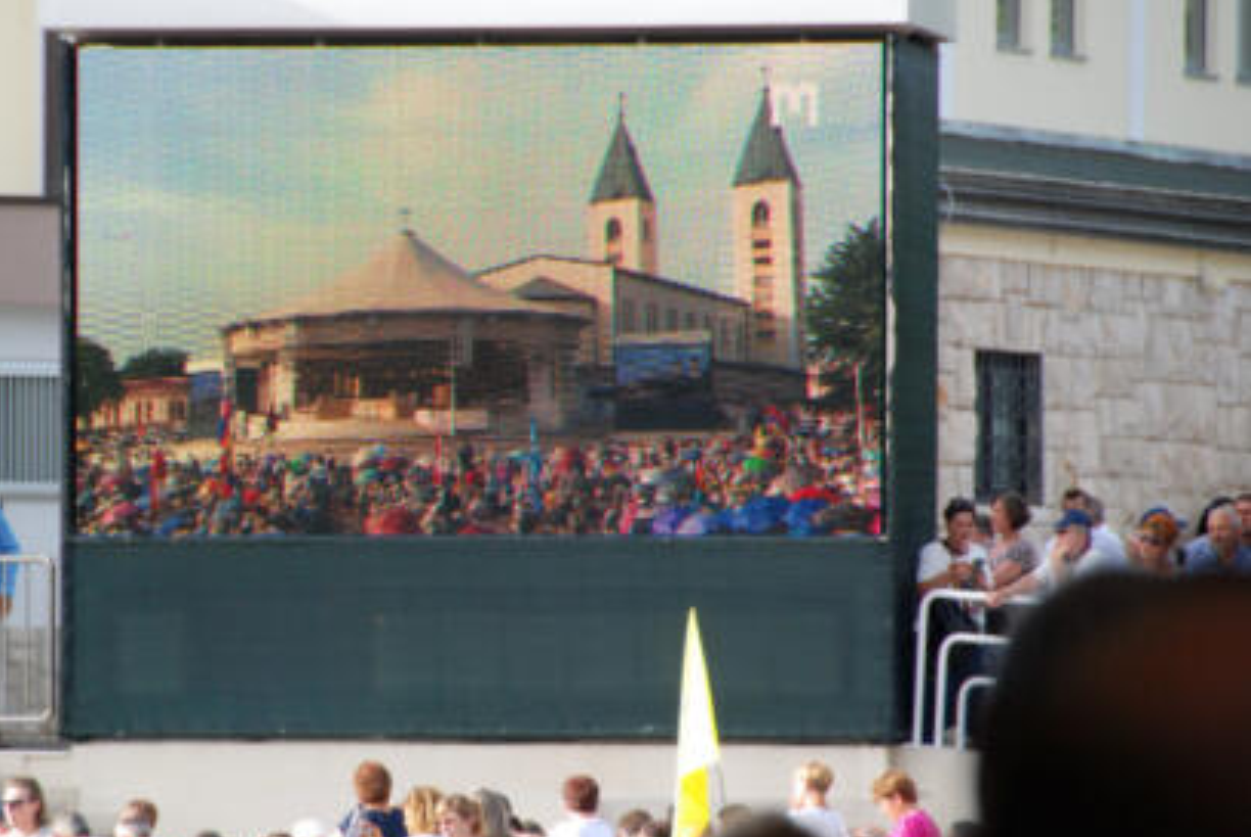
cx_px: 488
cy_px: 409
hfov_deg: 5.6
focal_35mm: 368
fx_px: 12801
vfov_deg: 3.7
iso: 400
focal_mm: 200
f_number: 6.3
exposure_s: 1/400
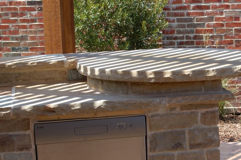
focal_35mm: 95
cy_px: 83
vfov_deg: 14.4
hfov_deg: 21.4
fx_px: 635
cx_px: 157
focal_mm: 48
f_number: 7.1
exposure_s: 1/200
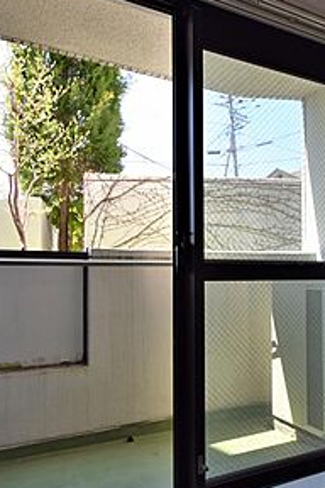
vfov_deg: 71.5
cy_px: 254
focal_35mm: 25
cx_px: 140
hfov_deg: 51.1
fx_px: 339
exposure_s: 1/160
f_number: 9
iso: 400
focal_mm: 10
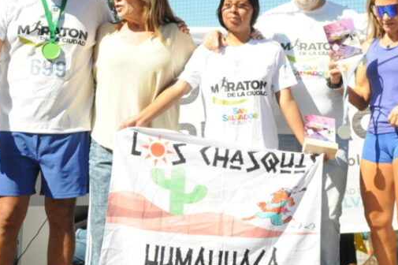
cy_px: 70
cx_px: 316
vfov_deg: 12.0
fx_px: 1259
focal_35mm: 114
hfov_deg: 17.8
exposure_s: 1/4000
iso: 800
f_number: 5.6
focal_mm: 40
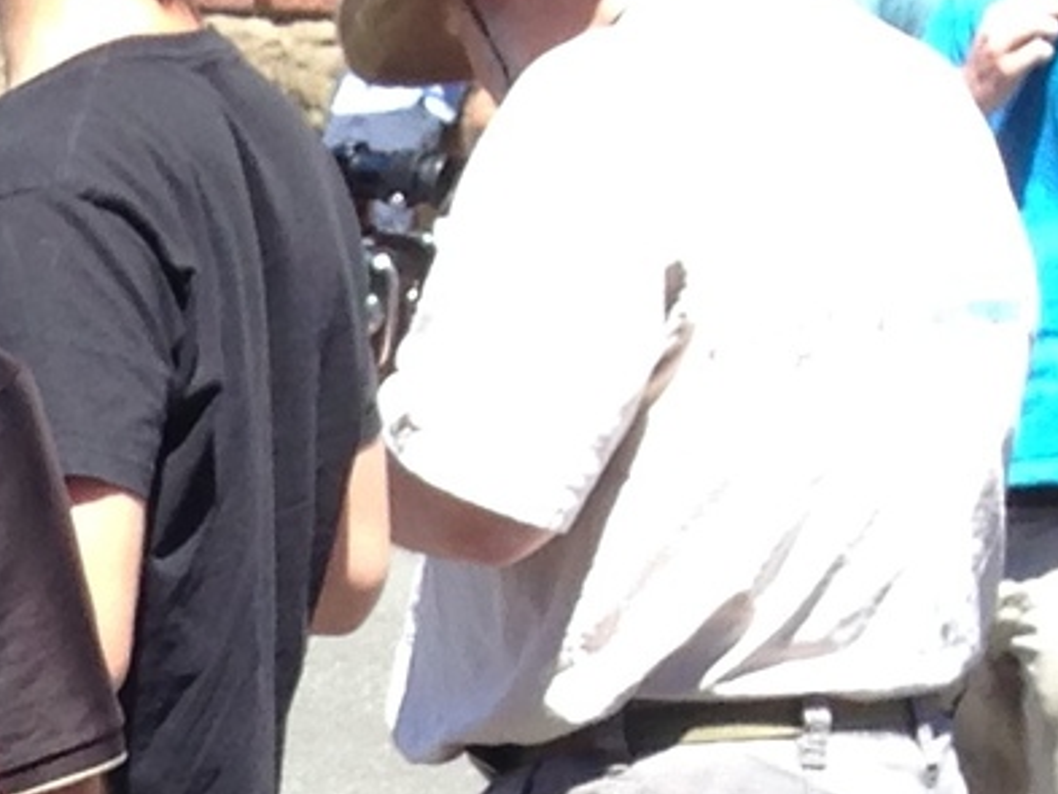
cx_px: -1467
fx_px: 6420
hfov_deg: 8.6
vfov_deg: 6.8
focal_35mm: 210
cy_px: 1576
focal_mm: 4.12
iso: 50
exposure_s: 1/471
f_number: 2.4
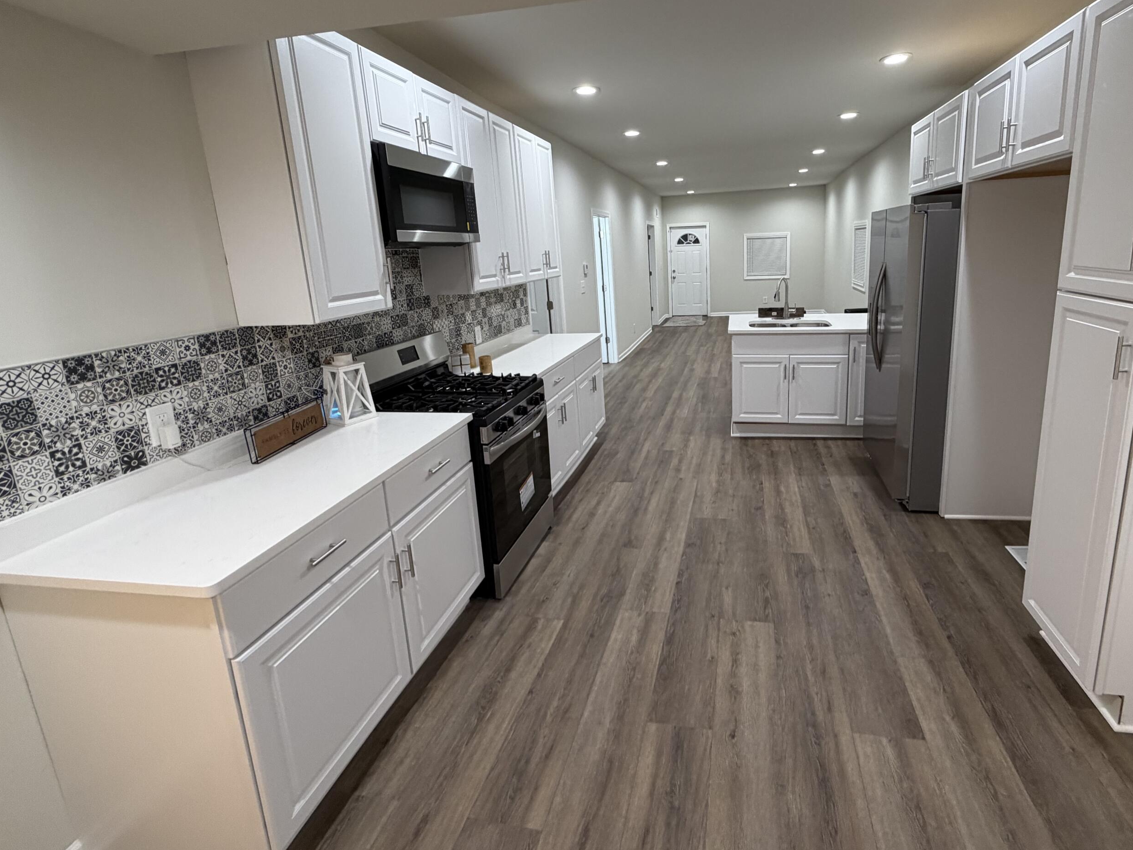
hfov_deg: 90.4
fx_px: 556
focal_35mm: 17
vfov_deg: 74.3
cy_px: 360
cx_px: 649
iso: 250
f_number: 2.2
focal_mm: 2.22
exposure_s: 1/60
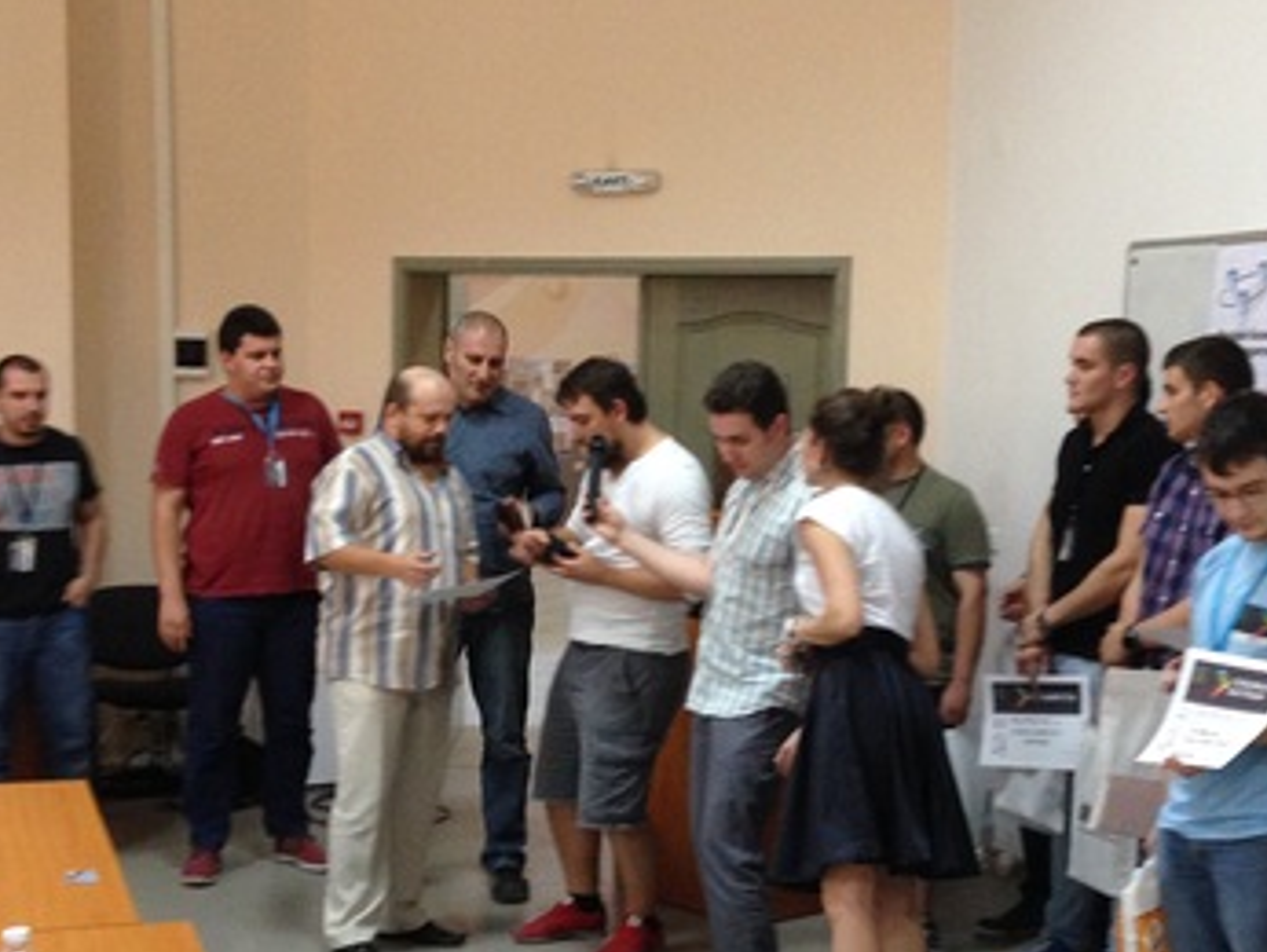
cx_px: 699
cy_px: 637
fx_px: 2234
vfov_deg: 23.9
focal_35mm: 61
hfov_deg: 31.6
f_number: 2.4
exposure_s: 1/20
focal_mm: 4.12
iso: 200
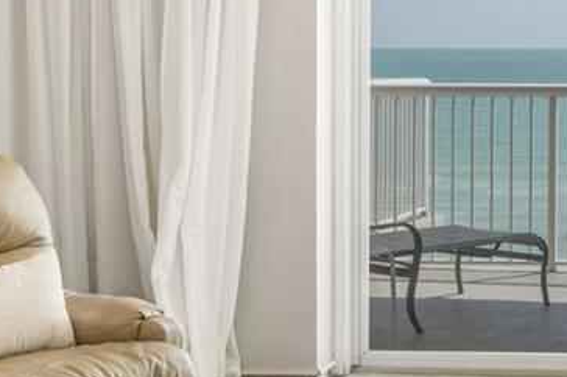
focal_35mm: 88
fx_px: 1385
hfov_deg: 20.6
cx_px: 787
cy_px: 20
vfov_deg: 15.3
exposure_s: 1/40
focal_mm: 20
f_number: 9
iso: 125
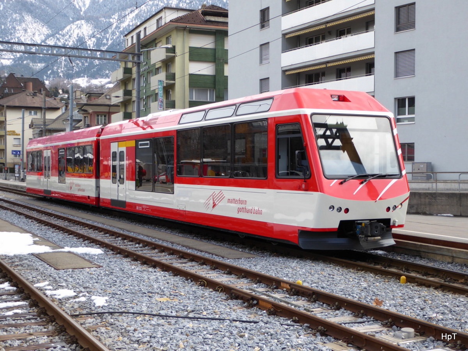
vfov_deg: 27.5
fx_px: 717
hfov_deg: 36.2
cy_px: 176
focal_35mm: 53
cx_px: 234
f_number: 4.1
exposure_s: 1/125
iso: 80
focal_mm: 9
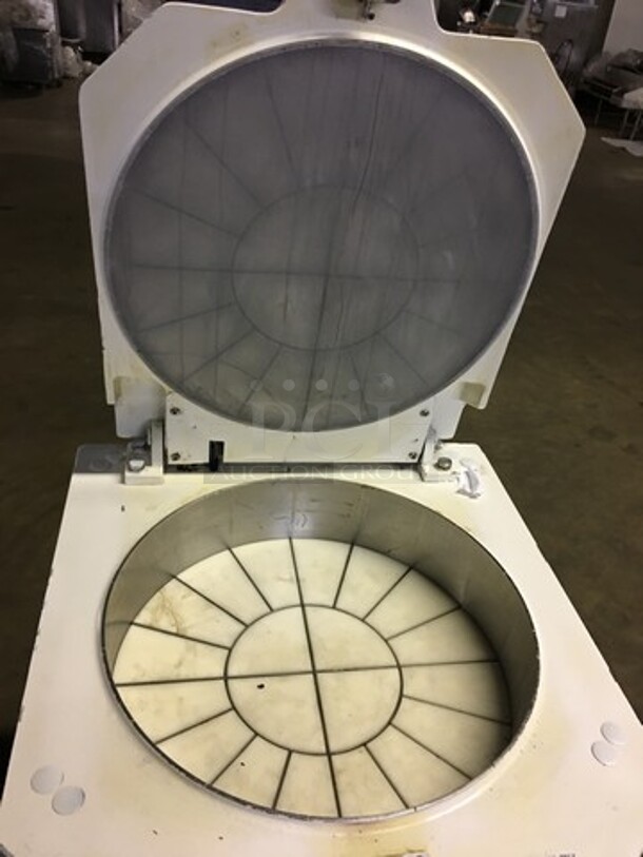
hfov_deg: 48.2
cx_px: 322
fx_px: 718
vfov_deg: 61.7
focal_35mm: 29
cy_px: 428
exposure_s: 1/10
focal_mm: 4.15
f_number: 2.2
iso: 80
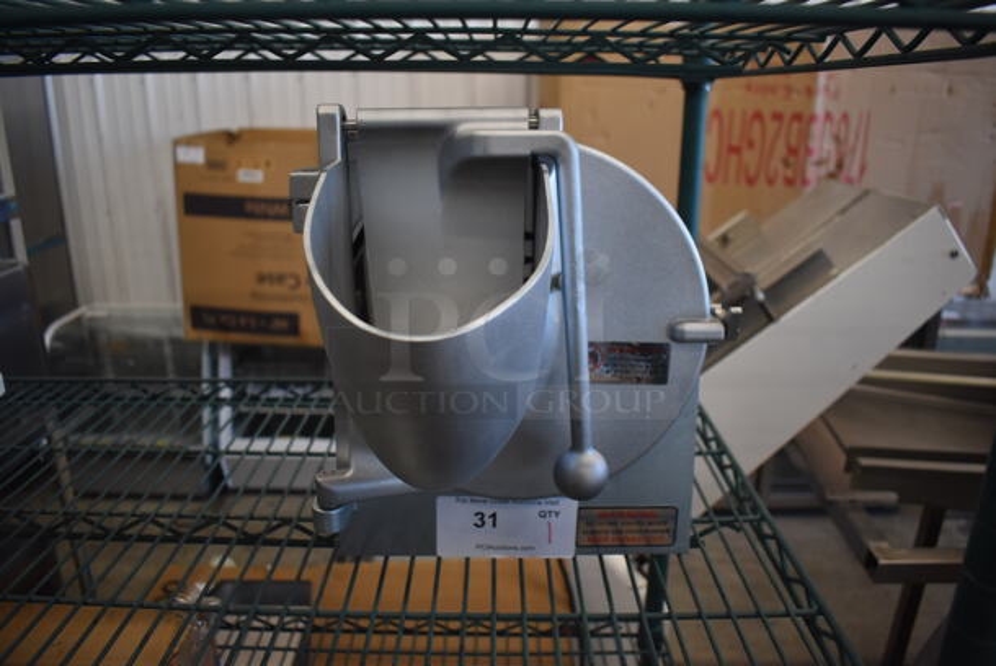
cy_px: 333
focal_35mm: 27
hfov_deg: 67.3
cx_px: 498
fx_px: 748
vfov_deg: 48.0
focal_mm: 18
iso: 800
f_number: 3.5
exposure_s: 1/125
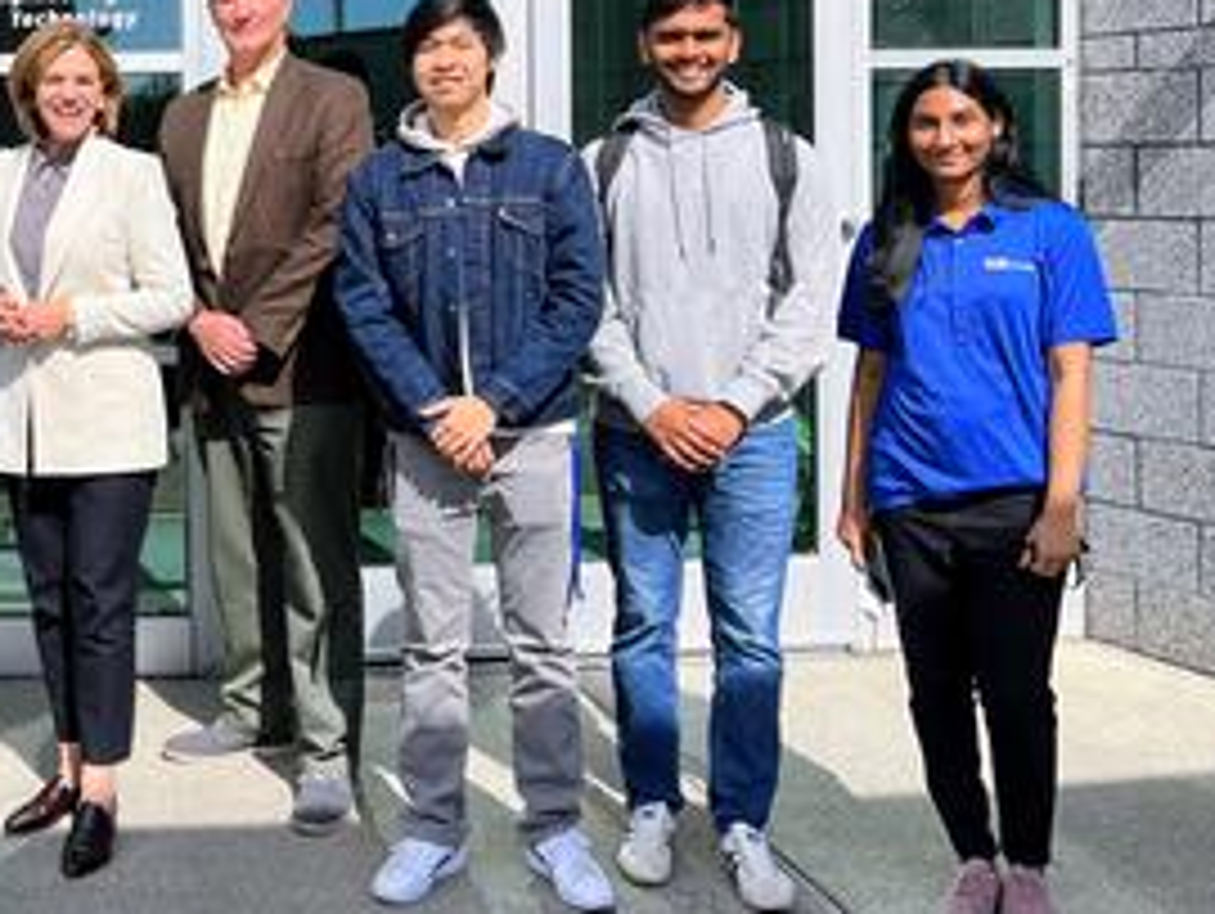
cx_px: 72
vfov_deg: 27.1
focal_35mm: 53
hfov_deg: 33.8
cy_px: 196
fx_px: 1862
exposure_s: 1/2994
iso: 50
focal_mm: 5.7
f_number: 1.5
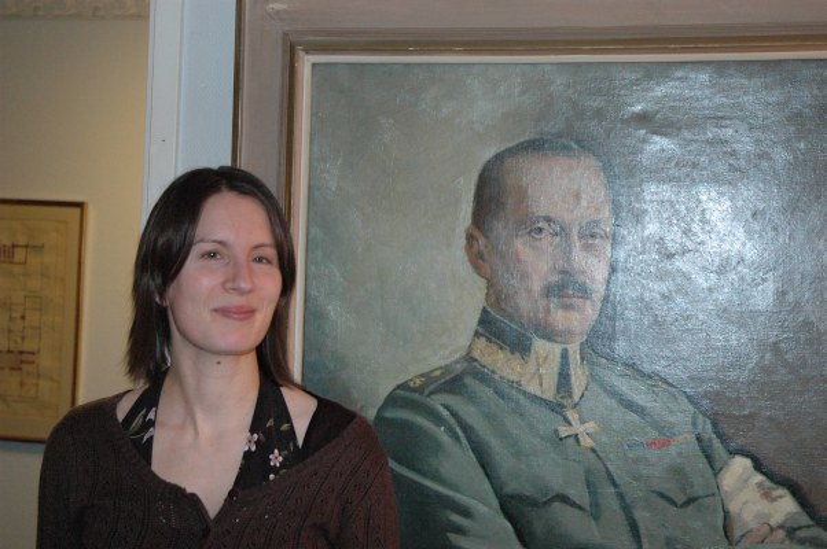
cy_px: 274
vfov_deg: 23.7
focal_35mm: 57
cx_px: 414
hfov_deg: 35.1
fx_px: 1308
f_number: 5
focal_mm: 38
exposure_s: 1/60
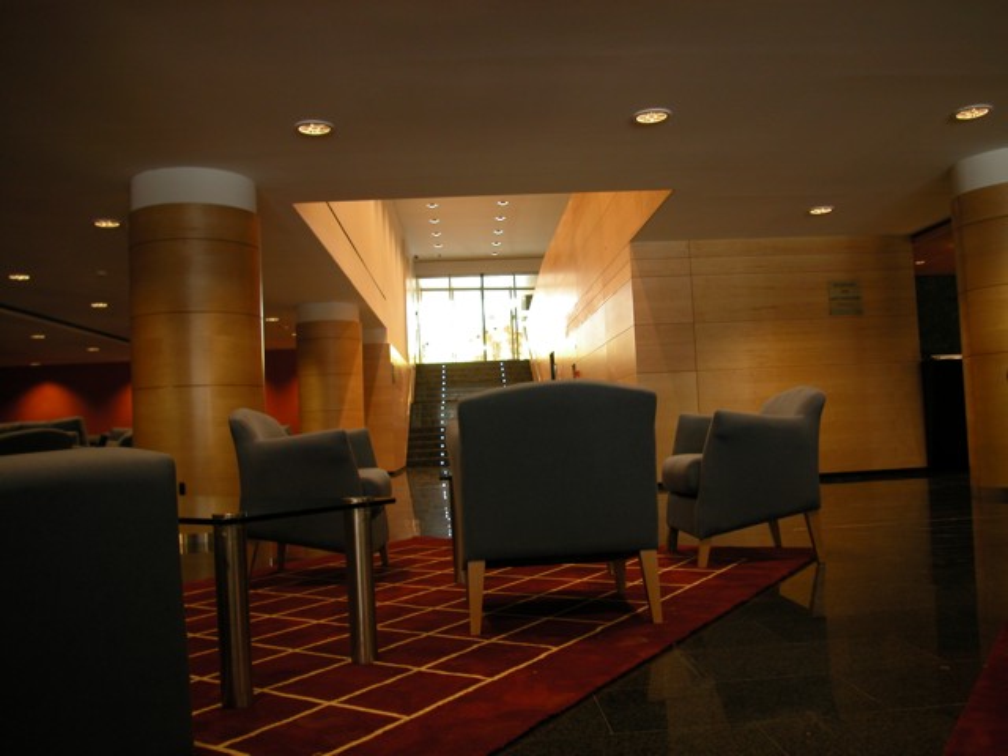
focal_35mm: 28
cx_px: 504
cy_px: 378
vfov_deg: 49.7
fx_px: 815
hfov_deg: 63.4
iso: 100
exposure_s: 1/13.6
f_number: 3.1
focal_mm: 7.1
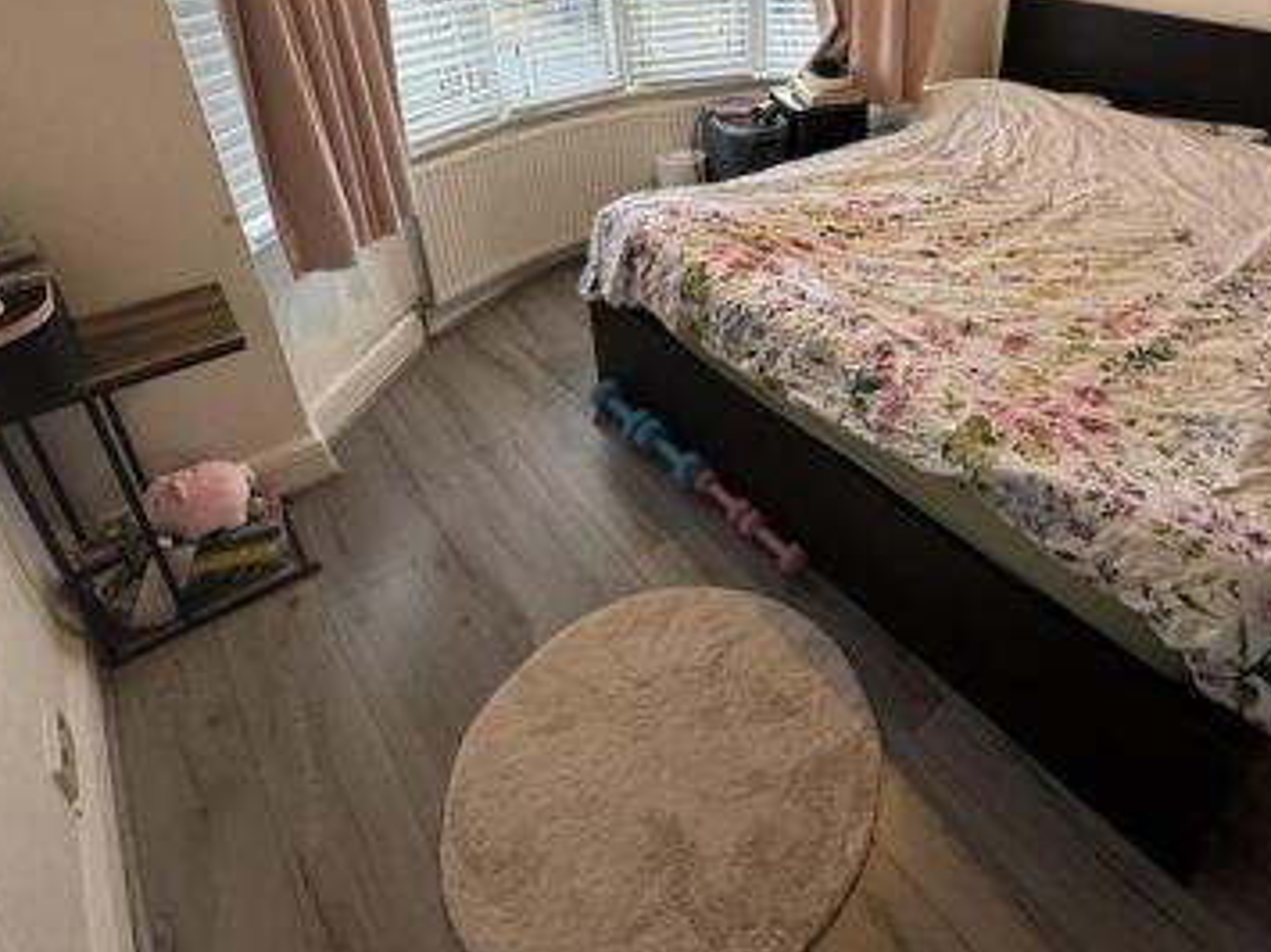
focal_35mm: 23
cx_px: 822
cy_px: 220
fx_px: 844
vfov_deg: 55.6
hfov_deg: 72.2
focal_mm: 2.22
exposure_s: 1/83
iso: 320
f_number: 2.2
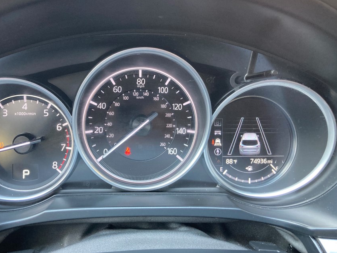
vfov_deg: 41.7
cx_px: 136
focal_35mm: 34
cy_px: 108
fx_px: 331
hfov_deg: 53.6
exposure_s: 1/56
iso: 200
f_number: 1.8
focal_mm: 3.99
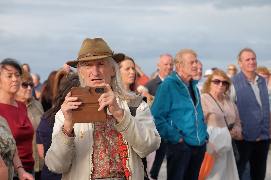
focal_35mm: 117
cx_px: 136
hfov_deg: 17.5
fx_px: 881
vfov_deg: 11.7
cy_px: 90
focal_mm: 77.9
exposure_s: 1/180
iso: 200
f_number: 7.1
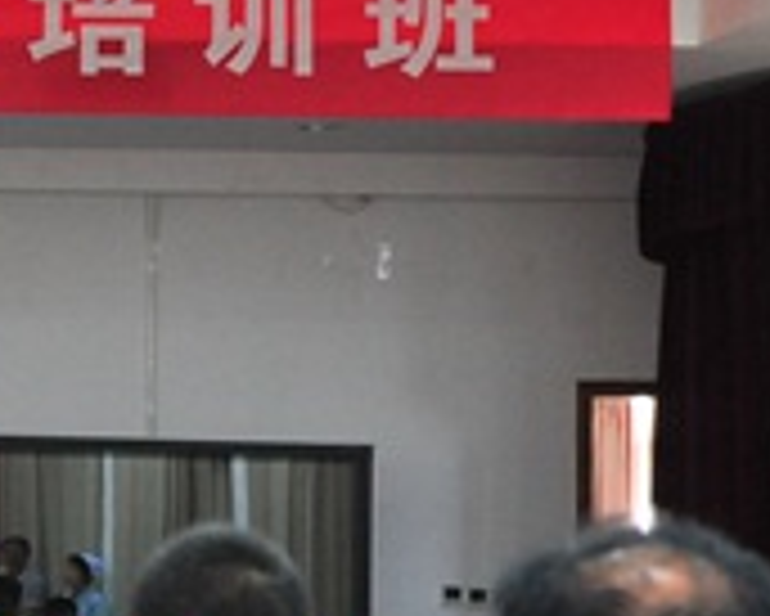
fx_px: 3990
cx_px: -644
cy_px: 369
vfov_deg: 8.8
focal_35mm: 175
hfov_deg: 10.3
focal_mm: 40
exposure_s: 1/60
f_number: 4
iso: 2500
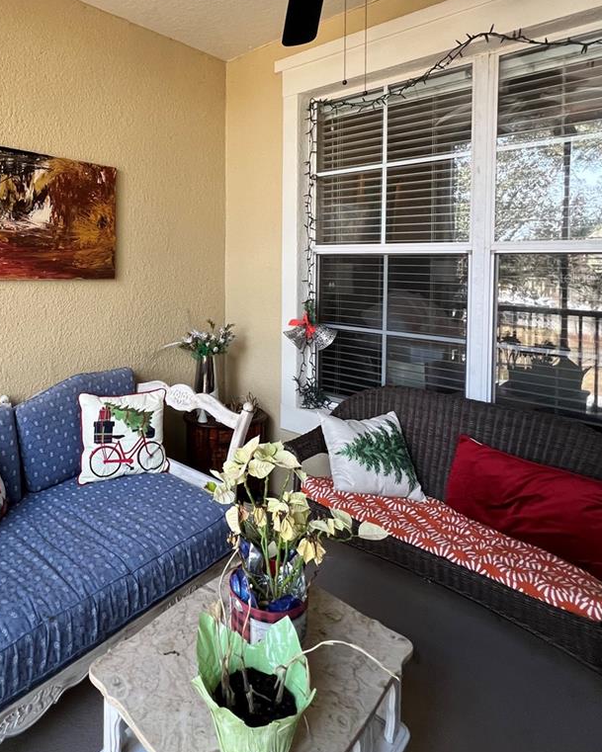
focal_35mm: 20
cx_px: 177
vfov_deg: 78.7
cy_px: 277
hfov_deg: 65.3
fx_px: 445
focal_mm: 1.57
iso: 200
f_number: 1.8
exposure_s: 1/99
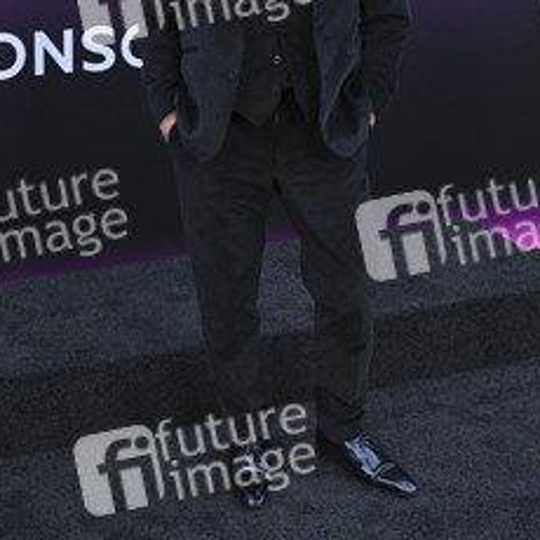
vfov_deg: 23.9
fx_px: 1253
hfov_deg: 24.3
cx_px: 263
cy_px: 108
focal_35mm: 71
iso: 1600
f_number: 5.6
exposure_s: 1/320
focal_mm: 48
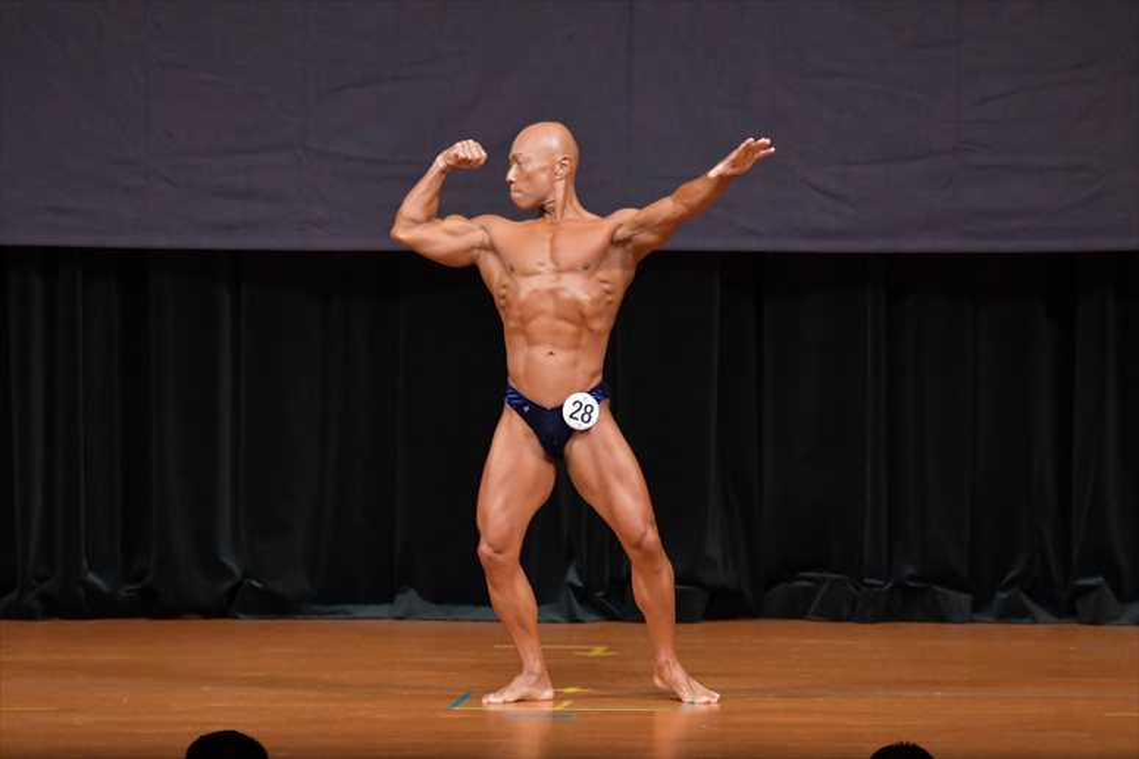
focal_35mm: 285
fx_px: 9013
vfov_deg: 4.8
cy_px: 380
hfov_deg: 7.2
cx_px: 570
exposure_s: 1/400
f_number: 5.6
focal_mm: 190
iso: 5000
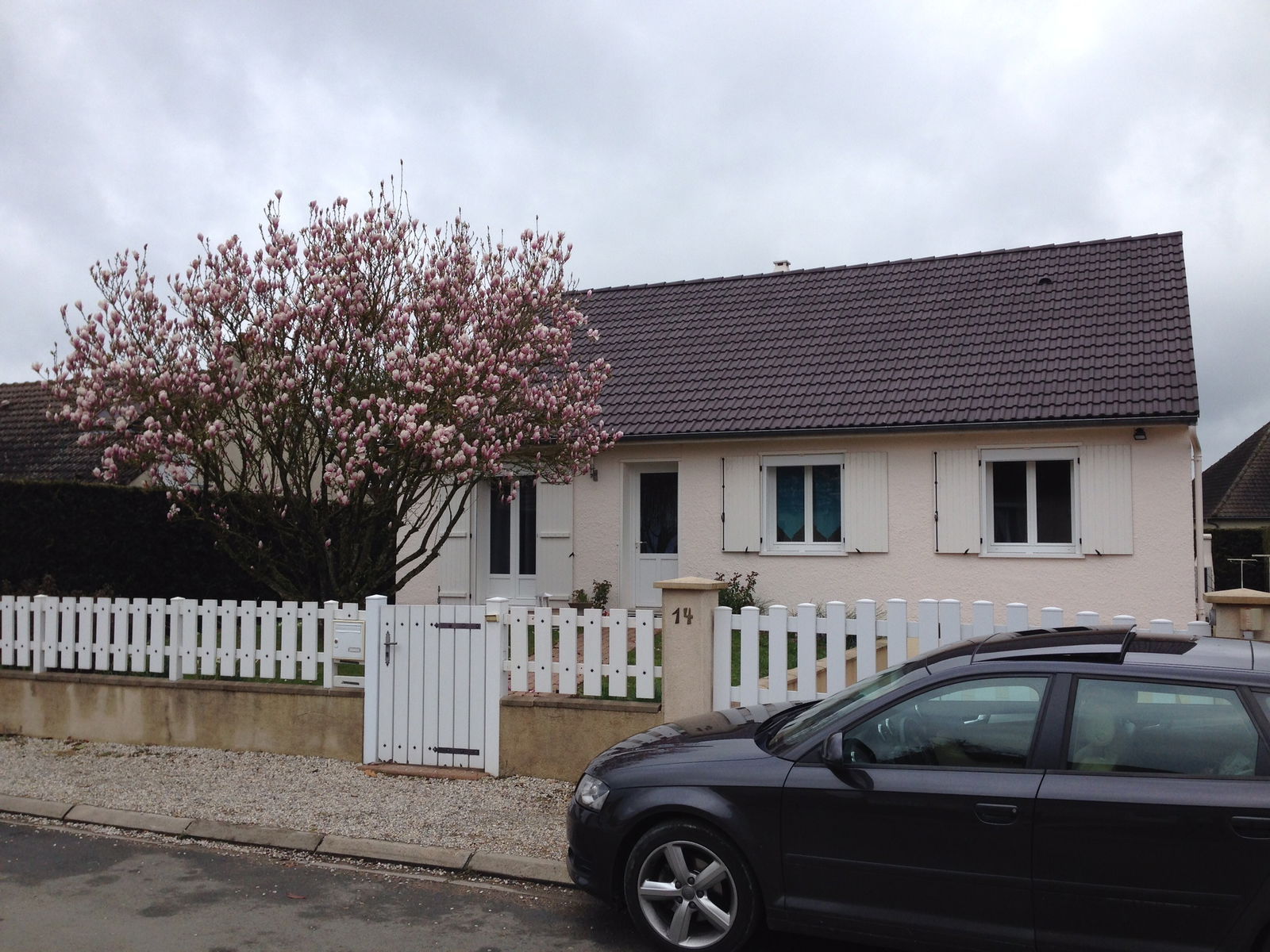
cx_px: 635
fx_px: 1211
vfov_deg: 42.9
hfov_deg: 55.4
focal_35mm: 33
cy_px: 476
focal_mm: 4.12
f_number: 2.4
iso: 50
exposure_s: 1/903
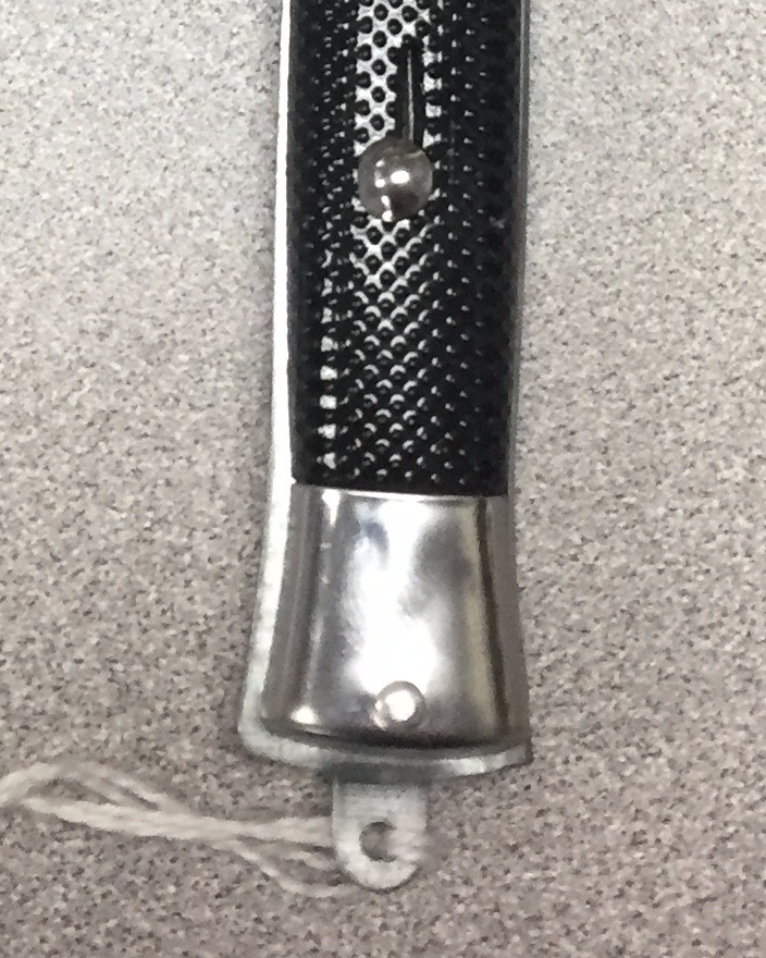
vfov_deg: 16.7
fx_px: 2976
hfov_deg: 14.6
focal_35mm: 105
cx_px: 137
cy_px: -453
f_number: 2.2
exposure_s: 1/30
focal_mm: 4.15
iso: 50
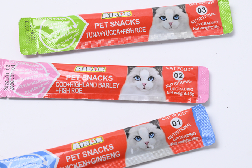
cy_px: 100
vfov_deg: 9.3
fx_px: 1028
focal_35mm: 147
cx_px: 107
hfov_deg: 14.0
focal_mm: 100
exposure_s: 1/125
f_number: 11
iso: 125
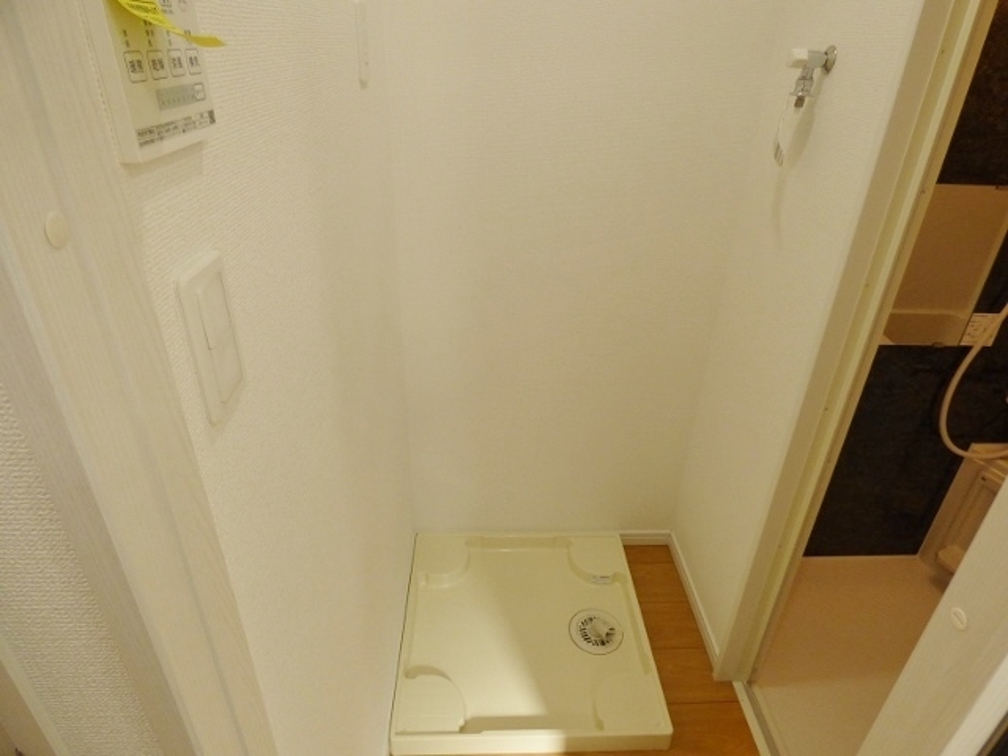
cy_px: 378
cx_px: 504
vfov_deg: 66.0
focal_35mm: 20
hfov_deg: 81.7
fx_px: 582
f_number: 2.8
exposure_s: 1/125
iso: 250
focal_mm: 3.58
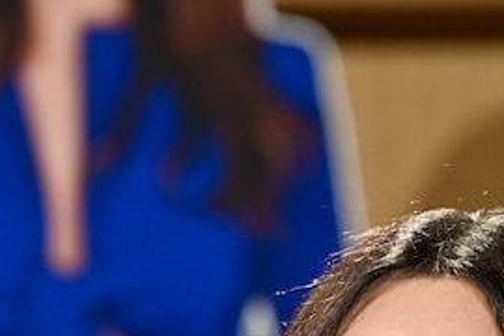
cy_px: 469
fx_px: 10625
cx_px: 67
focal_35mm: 759
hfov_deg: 2.7
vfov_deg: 1.8
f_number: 3.5
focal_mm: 200
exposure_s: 1/100
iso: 560
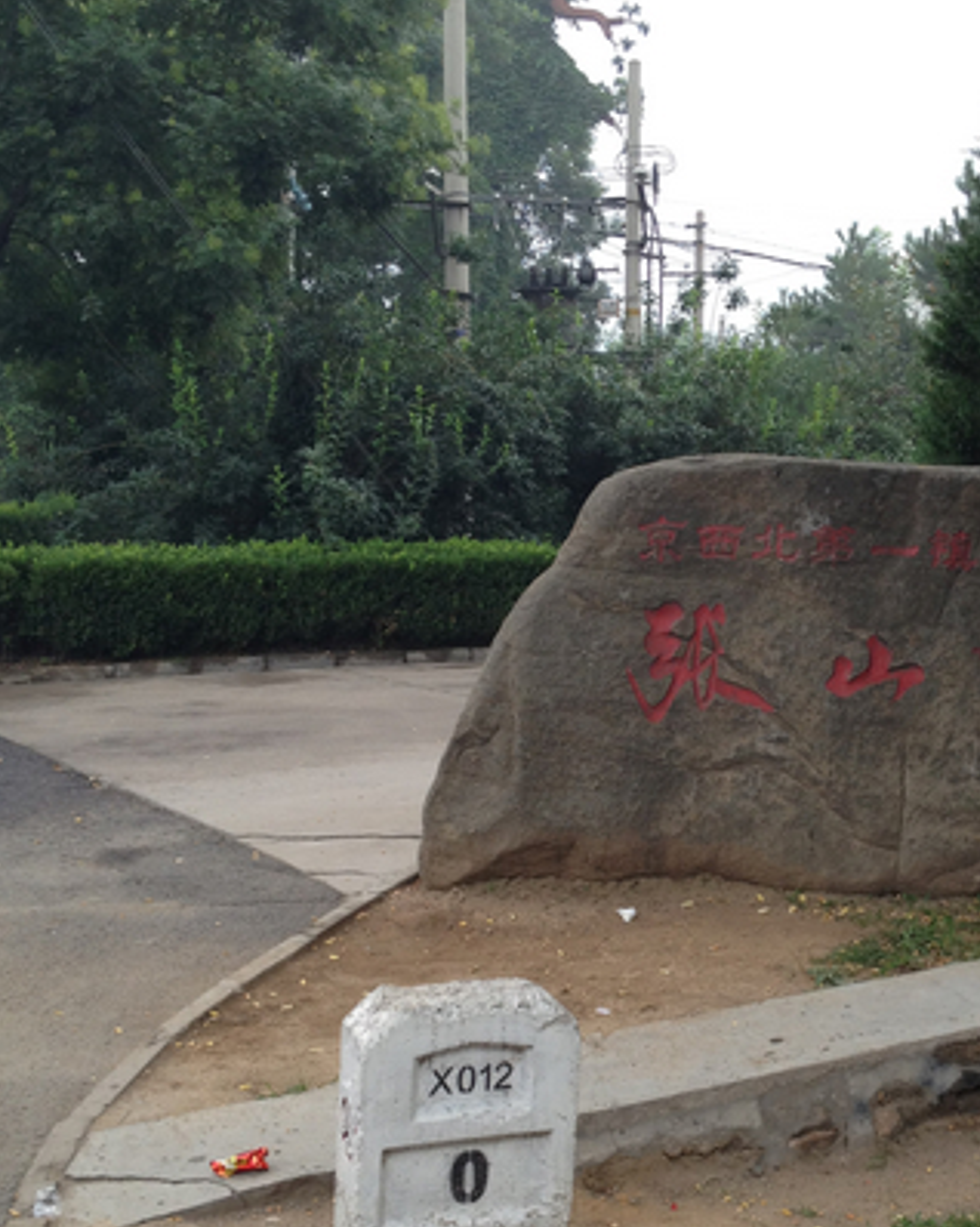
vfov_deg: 34.0
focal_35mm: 55
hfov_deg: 27.3
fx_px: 1996
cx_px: 690
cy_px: 771
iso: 64
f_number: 2.4
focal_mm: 4.28
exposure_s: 1/177
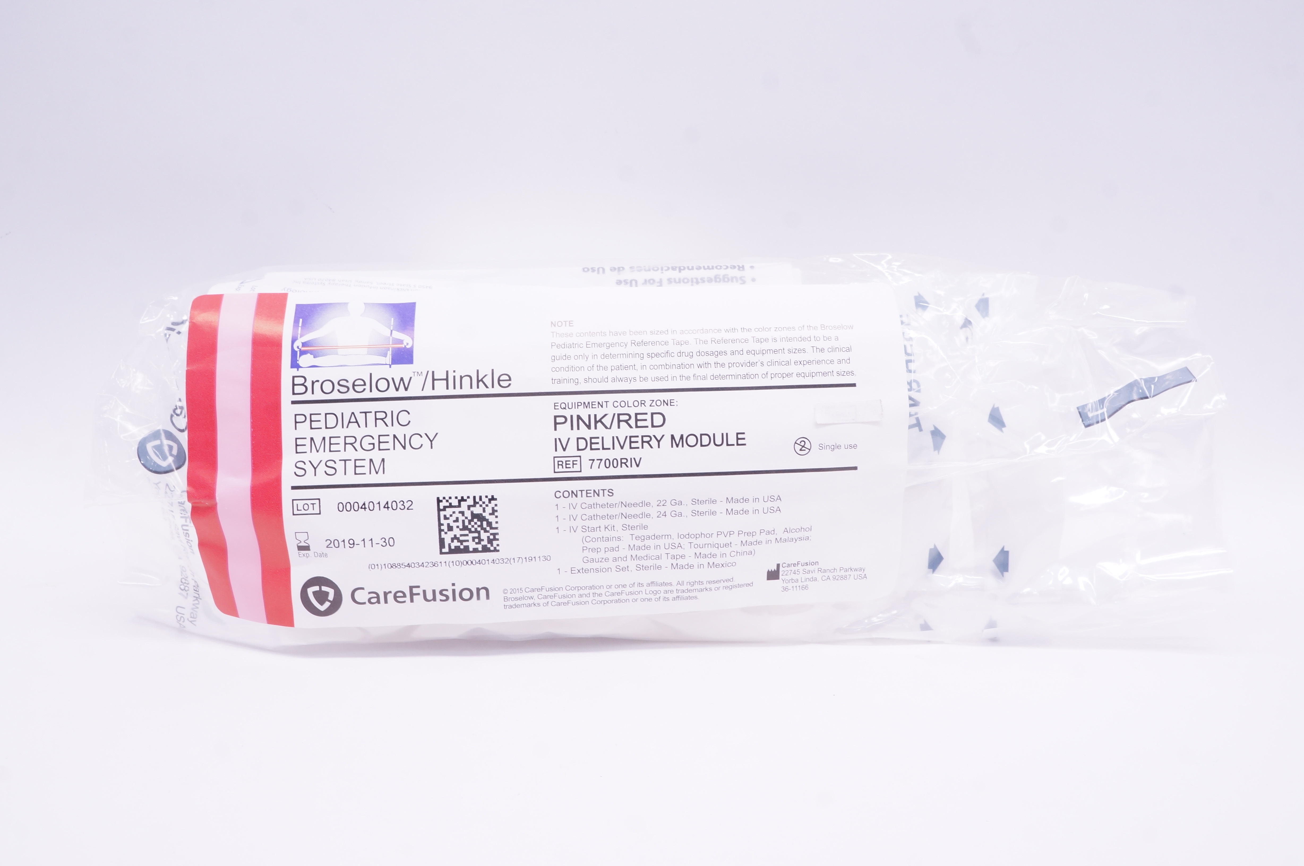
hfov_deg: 53.2
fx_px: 1303
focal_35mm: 36
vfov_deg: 36.8
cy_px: 433
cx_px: 652
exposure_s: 1/15
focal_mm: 24
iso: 400
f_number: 11
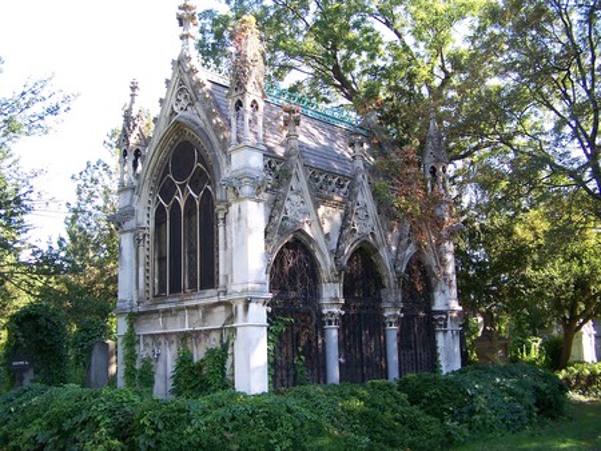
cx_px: 300
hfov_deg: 49.0
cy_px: 226
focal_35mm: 38
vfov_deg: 37.8
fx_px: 660
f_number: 2.8
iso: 80
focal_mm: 6.3
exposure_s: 1/100
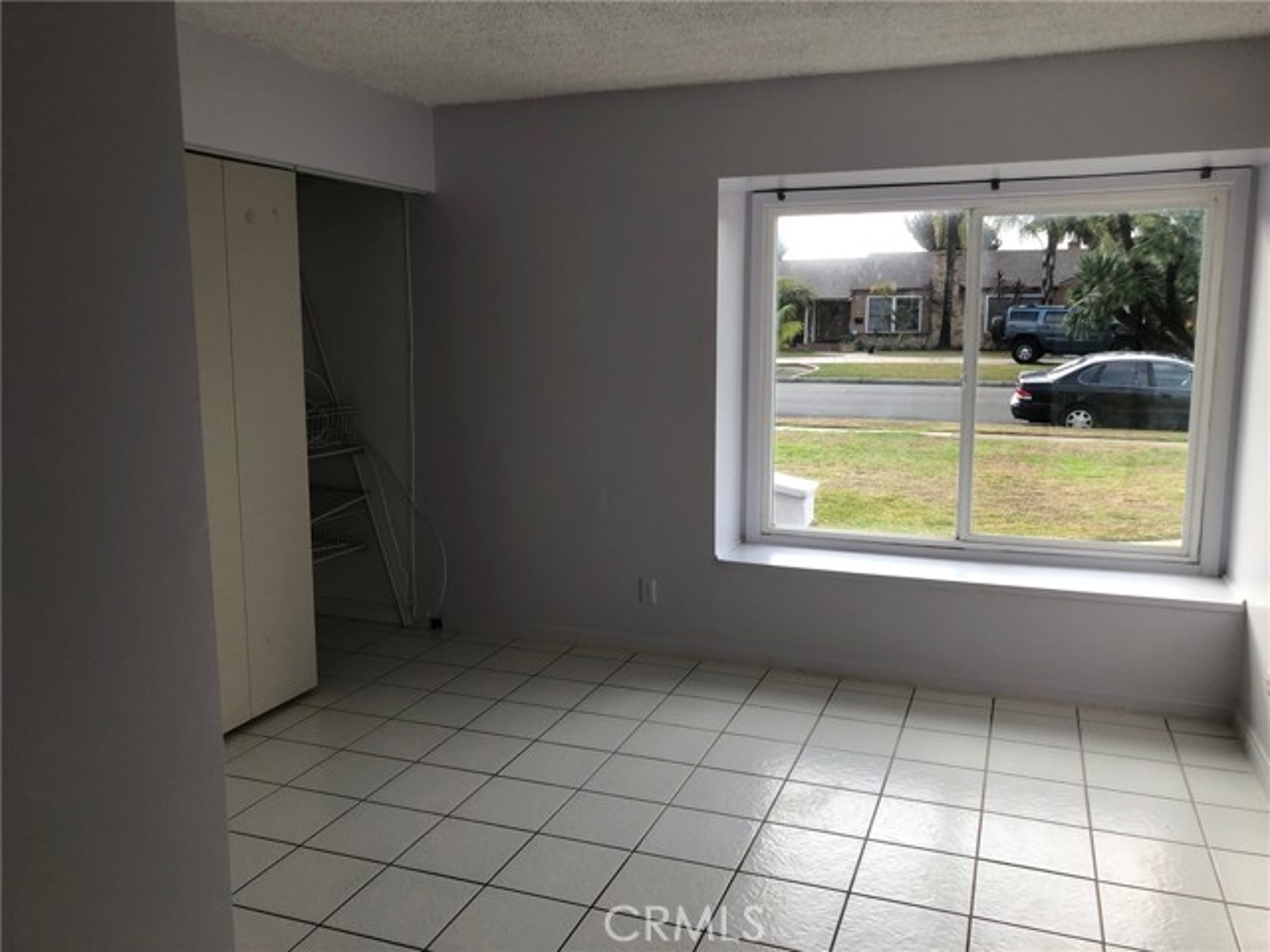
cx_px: 635
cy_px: 476
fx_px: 1027
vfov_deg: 49.7
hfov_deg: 63.4
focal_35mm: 28
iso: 20
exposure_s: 1/206
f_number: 1.8
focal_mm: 3.99
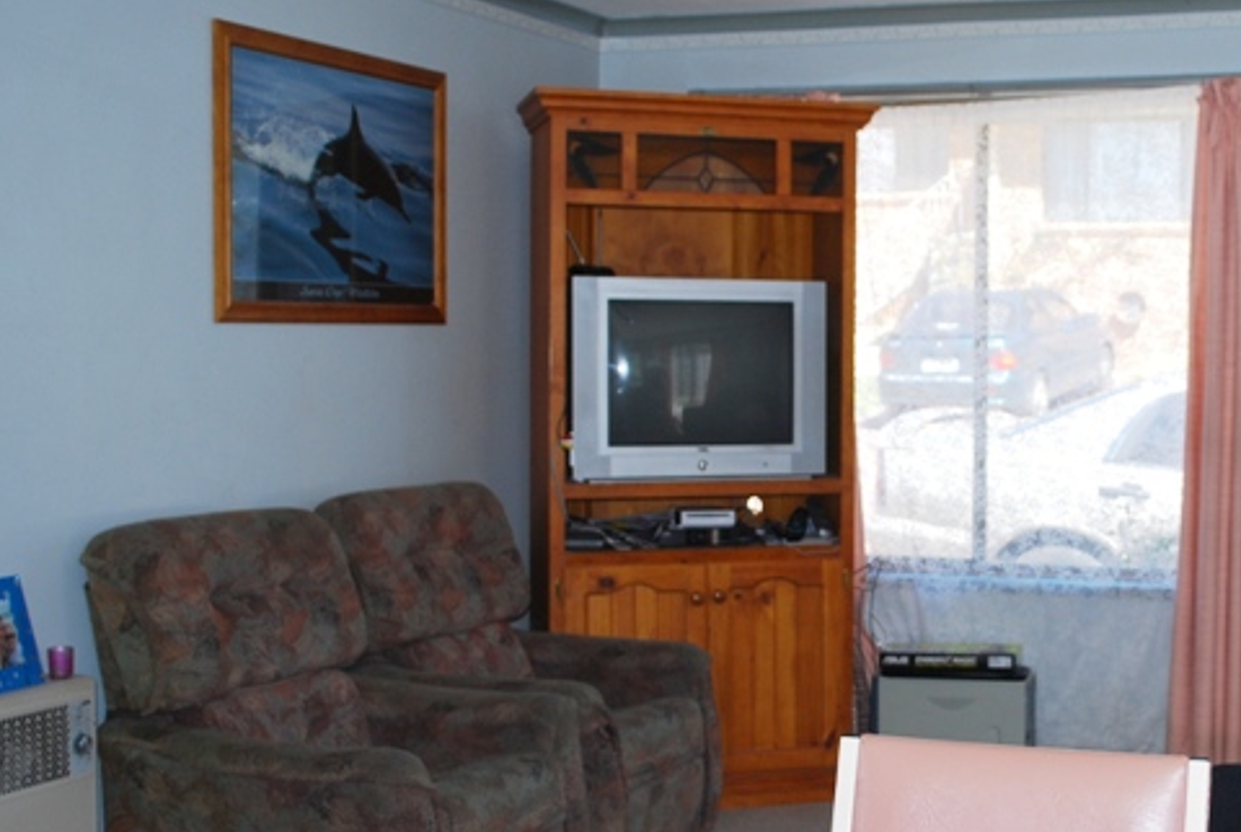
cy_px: 447
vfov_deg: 24.7
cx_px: 964
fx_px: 1899
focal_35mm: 55
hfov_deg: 35.2
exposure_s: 1/125
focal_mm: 22
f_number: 4
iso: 140
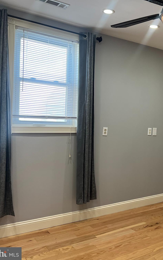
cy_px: 130
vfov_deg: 52.8
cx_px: 154
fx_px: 263
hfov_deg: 32.3
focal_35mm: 37
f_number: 1.5
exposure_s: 1/120
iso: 125
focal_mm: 5.7
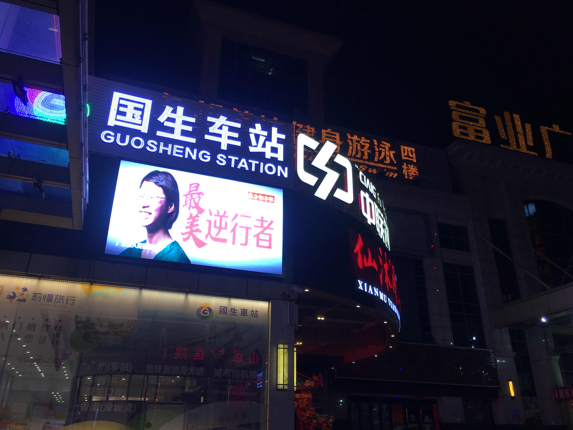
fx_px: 480
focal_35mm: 29
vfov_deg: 48.2
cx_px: 286
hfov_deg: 61.7
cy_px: 215
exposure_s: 1/50
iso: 25
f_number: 2.2
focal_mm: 4.15
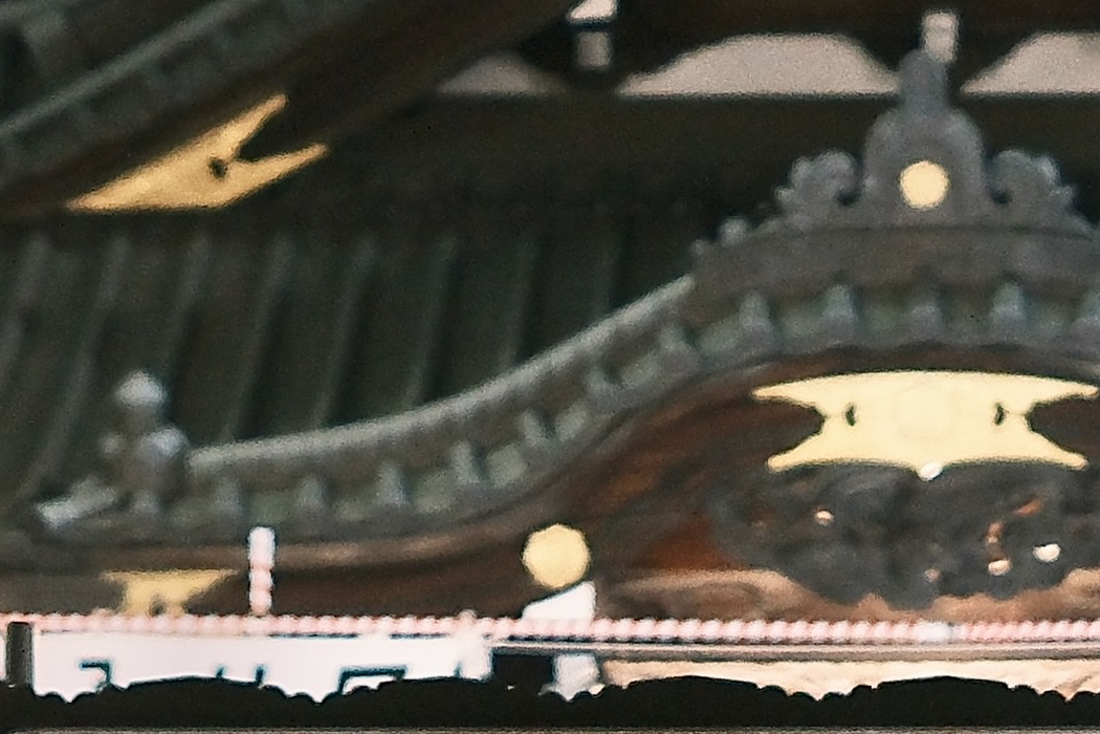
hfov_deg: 5.6
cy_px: -958
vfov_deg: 3.7
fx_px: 11244
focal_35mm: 368
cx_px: 618
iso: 1250
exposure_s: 1/50
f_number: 1.6
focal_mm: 33
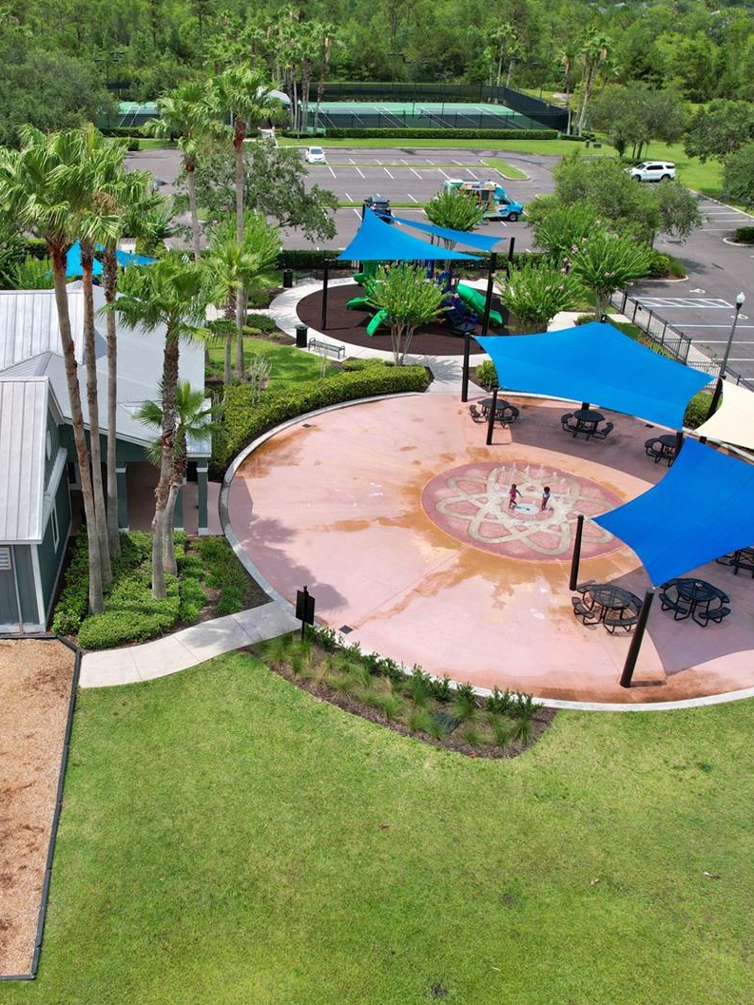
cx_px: 232
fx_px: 929
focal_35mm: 32
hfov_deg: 43.3
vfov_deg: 56.8
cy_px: 505
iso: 200
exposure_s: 1/4000
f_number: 2.8
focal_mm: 8.38
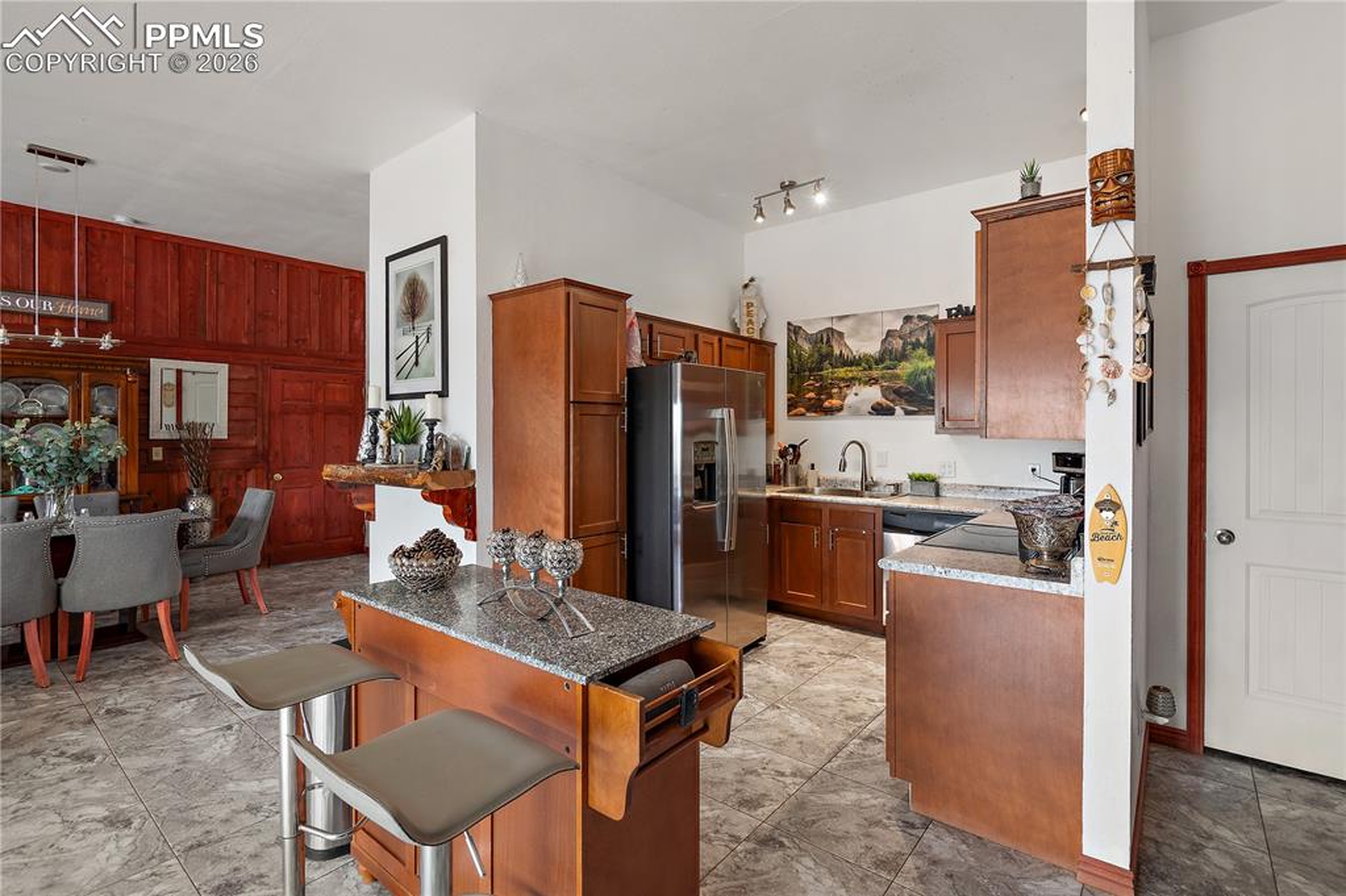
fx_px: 598
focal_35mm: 16
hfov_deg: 96.8
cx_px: 673
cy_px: 448
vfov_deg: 73.7
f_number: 8
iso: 100
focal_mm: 16
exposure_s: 1/1.25
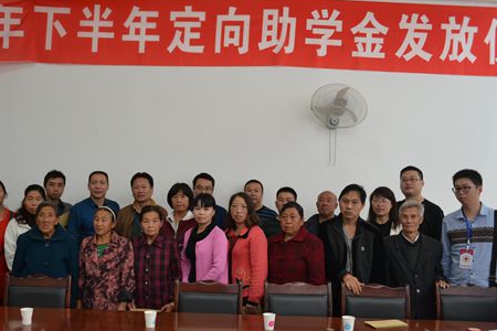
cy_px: 180
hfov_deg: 52.6
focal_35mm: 36
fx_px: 497
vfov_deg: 36.8
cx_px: 191
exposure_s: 1/30
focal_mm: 18
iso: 1000
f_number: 3.5
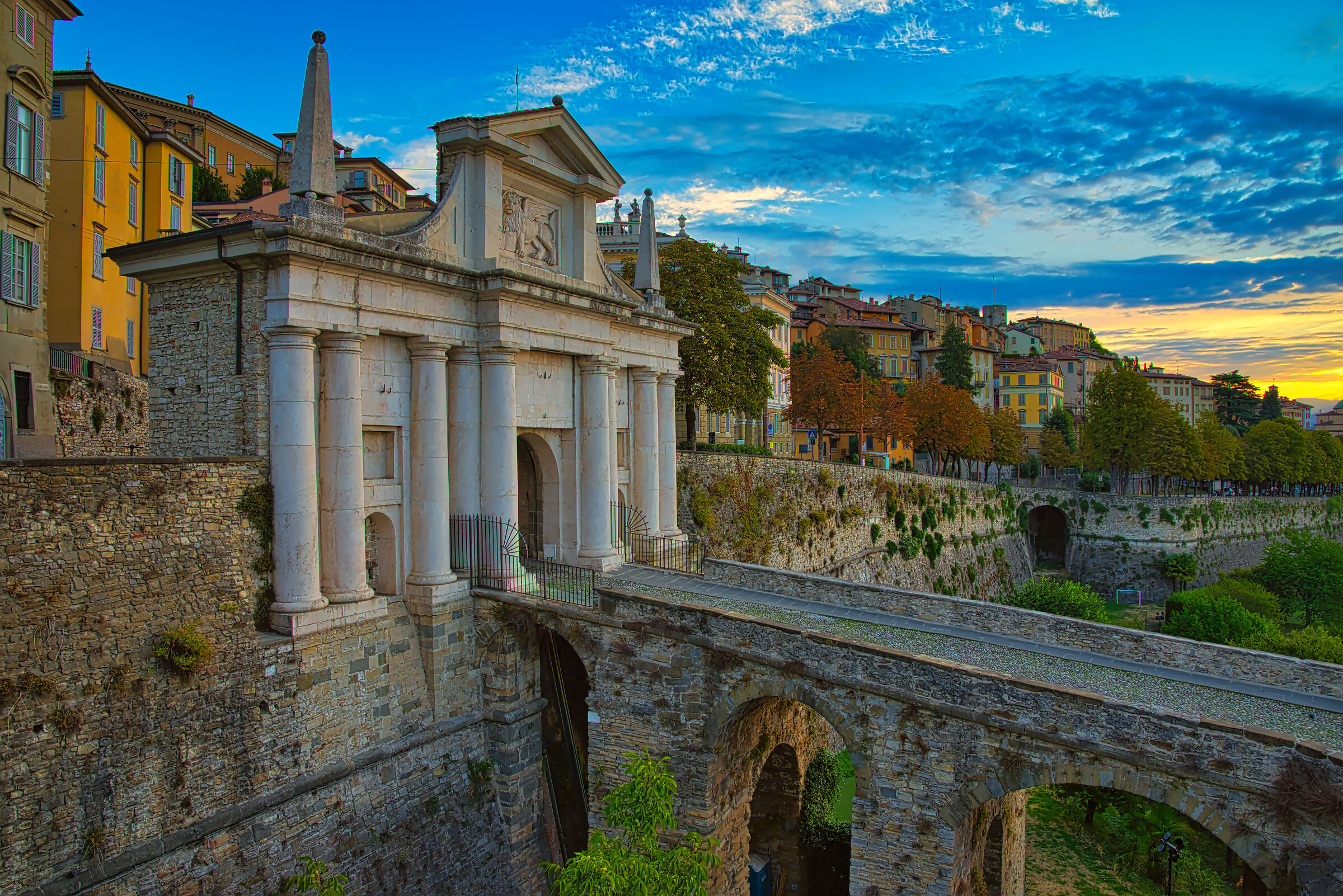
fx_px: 896
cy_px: 448
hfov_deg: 73.7
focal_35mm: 24
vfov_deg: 53.2
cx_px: 672
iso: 160
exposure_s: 1/30
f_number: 11
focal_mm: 24
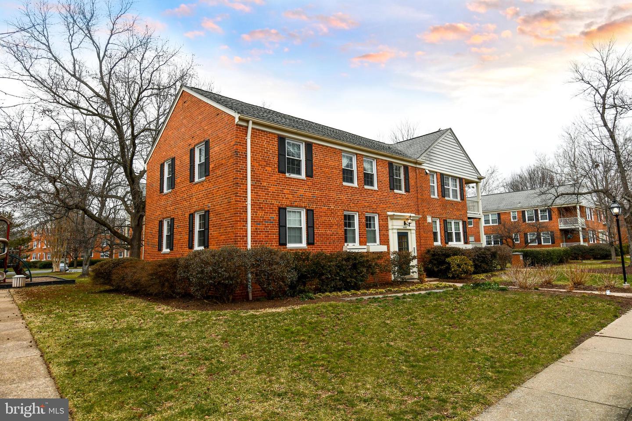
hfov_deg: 81.2
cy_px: 210
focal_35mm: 21
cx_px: 316
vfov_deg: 59.5
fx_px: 369
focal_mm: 14
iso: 200
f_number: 7.1
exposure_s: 1/250
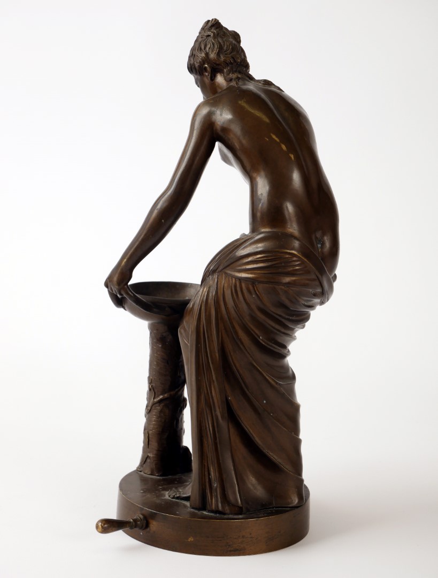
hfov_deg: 16.9
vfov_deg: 22.2
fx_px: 1474
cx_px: 219
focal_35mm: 88
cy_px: 289
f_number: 8
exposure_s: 1/100
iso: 200
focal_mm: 44
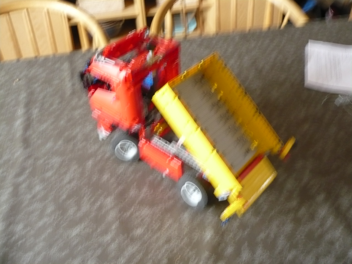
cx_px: 176
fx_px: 356
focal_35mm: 35
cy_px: 132
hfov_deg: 52.6
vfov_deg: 40.7
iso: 250
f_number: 2.8
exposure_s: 1/8
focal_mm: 5.8
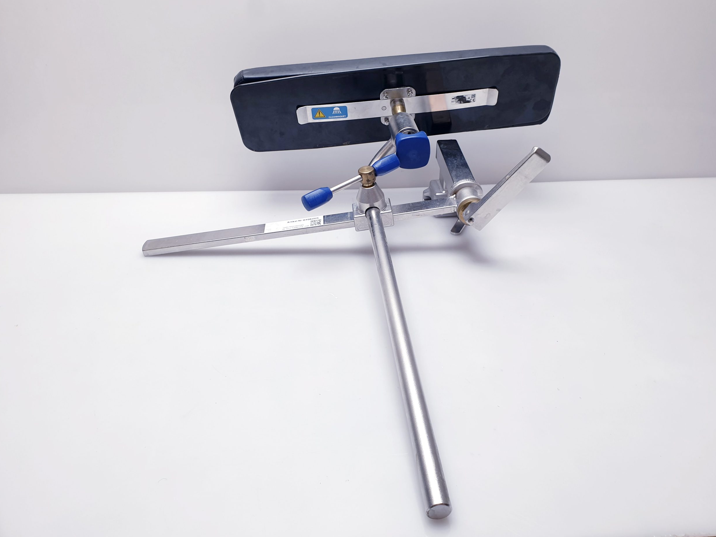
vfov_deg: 51.4
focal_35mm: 27
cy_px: 265
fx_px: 558
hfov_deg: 65.3
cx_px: 369
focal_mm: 4.3
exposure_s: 1/50
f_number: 2.4
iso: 64
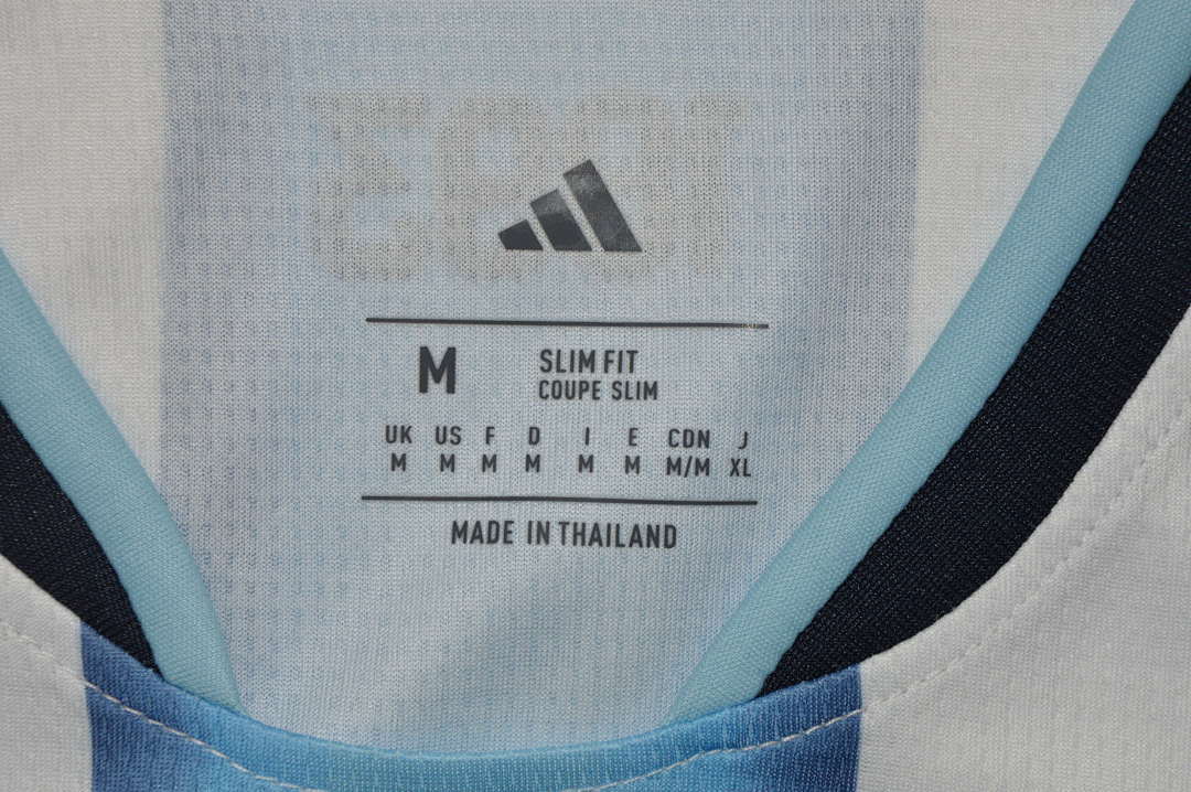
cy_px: 396
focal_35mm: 158
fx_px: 5206
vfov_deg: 8.7
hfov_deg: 13.1
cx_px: 596
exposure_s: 1/200
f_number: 14
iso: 400
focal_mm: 105
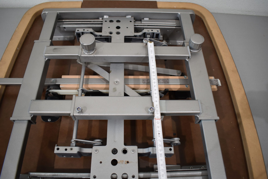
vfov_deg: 47.9
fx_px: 201
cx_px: 134
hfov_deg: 67.4
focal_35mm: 27
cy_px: 90
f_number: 3.5
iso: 560
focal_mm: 18
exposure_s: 1/250
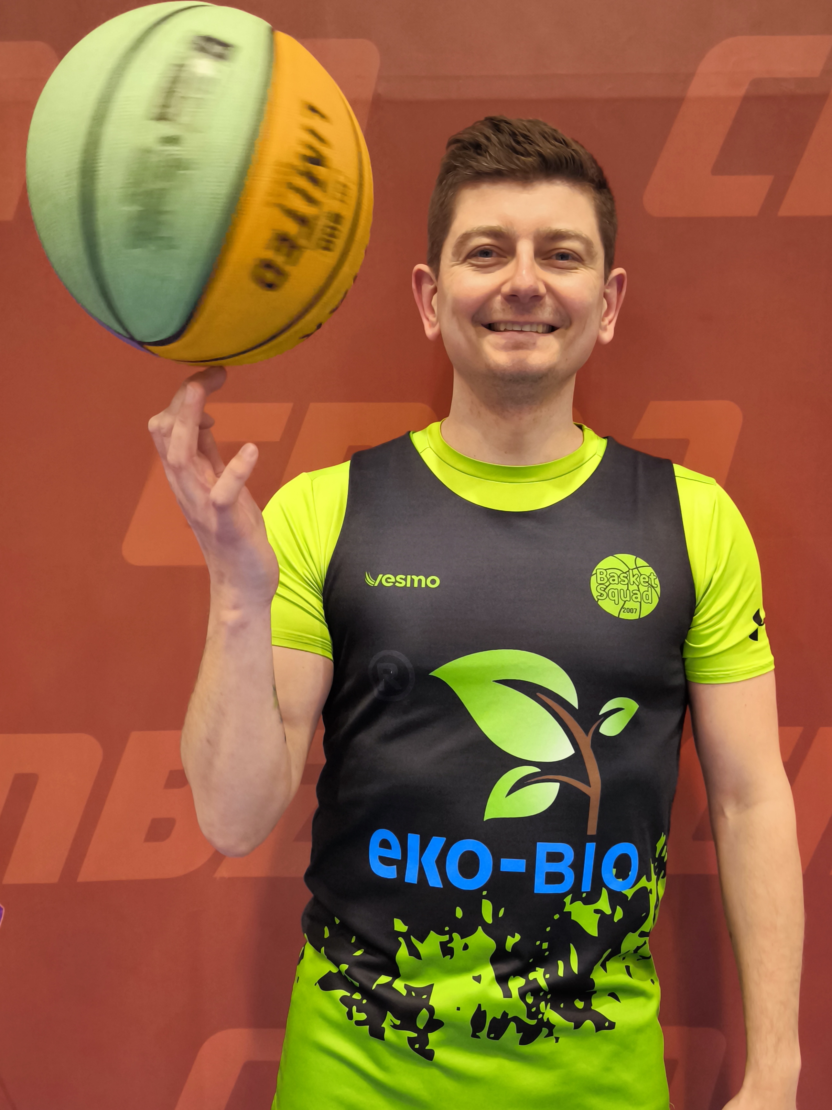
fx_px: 897
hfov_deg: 49.7
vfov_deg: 63.4
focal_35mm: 28
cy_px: 555
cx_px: 416
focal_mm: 6.92
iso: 1600
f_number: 1.9
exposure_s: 1/253
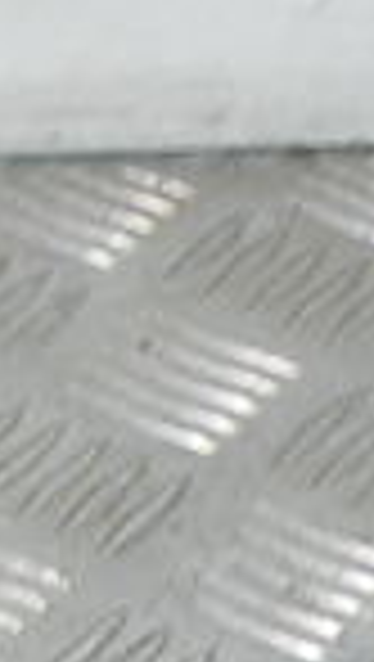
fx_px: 3604
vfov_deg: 9.8
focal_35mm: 205
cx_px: -1532
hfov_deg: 4.8
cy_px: 1283
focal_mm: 4.7
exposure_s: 1/70.1
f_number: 2.8
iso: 64
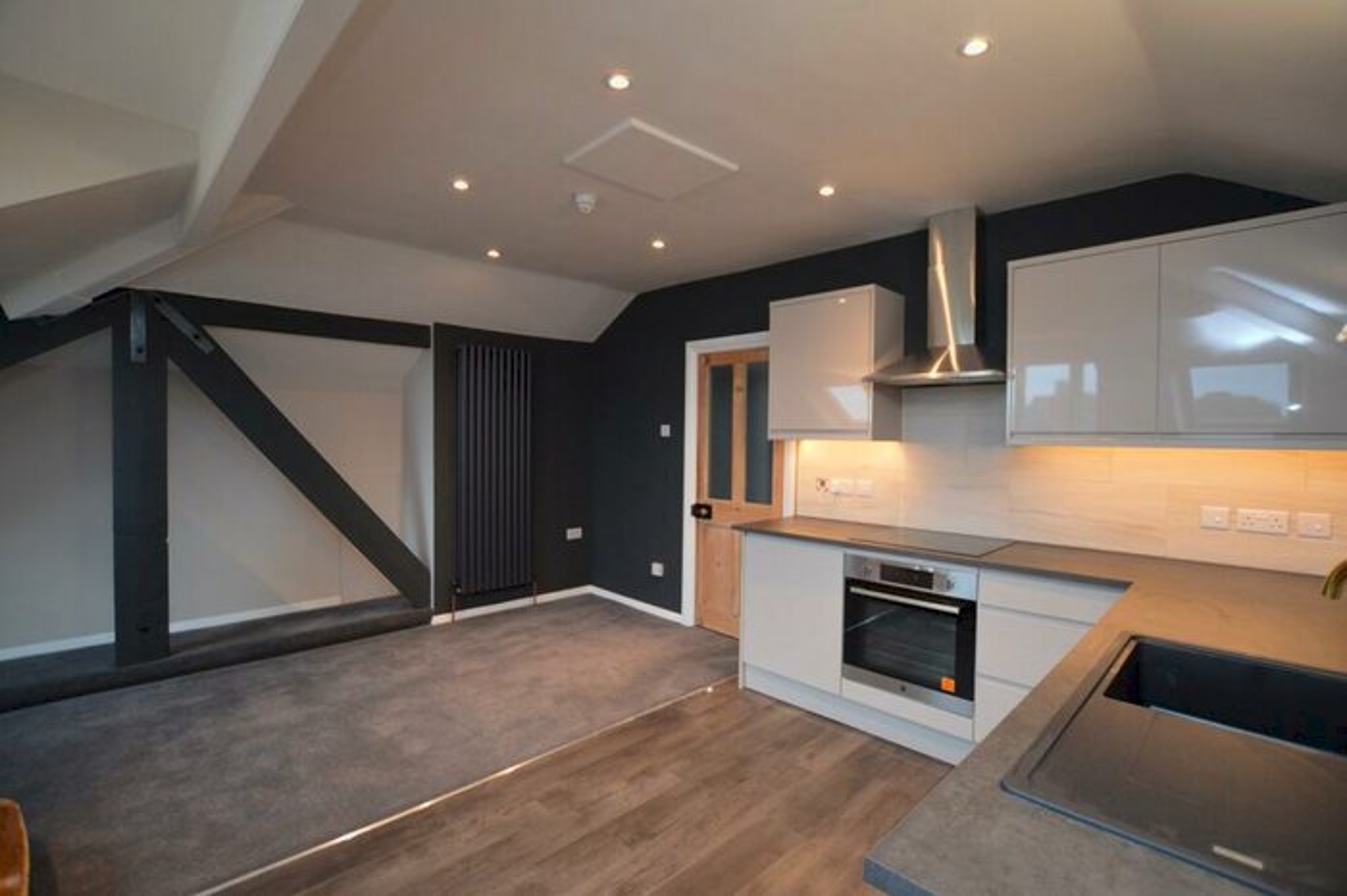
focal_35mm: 15
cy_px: 448
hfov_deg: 100.4
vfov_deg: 77.3
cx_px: 674
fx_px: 561
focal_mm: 10
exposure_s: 1/60
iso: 1100
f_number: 3.5
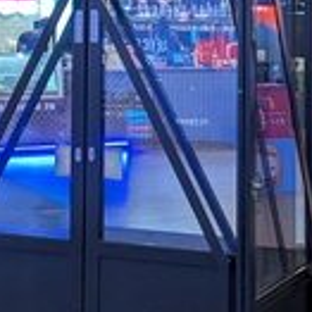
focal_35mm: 104
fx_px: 1061
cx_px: 202
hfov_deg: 16.7
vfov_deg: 16.5
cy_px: 33
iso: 264
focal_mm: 6.9
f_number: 1.68
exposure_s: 1/100
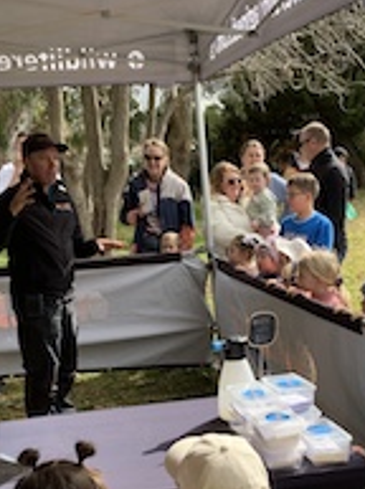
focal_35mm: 54
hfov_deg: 26.9
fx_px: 762
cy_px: 365
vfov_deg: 34.9
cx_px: 215
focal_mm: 4.25
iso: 25
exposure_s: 1/540
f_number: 1.8
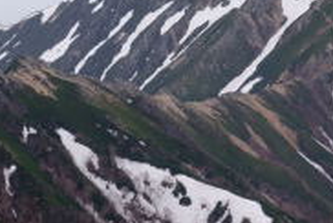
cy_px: 235
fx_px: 1334
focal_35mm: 144
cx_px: 135
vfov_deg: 9.5
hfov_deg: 14.2
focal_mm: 15.17
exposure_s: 1/100
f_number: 5.6
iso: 100
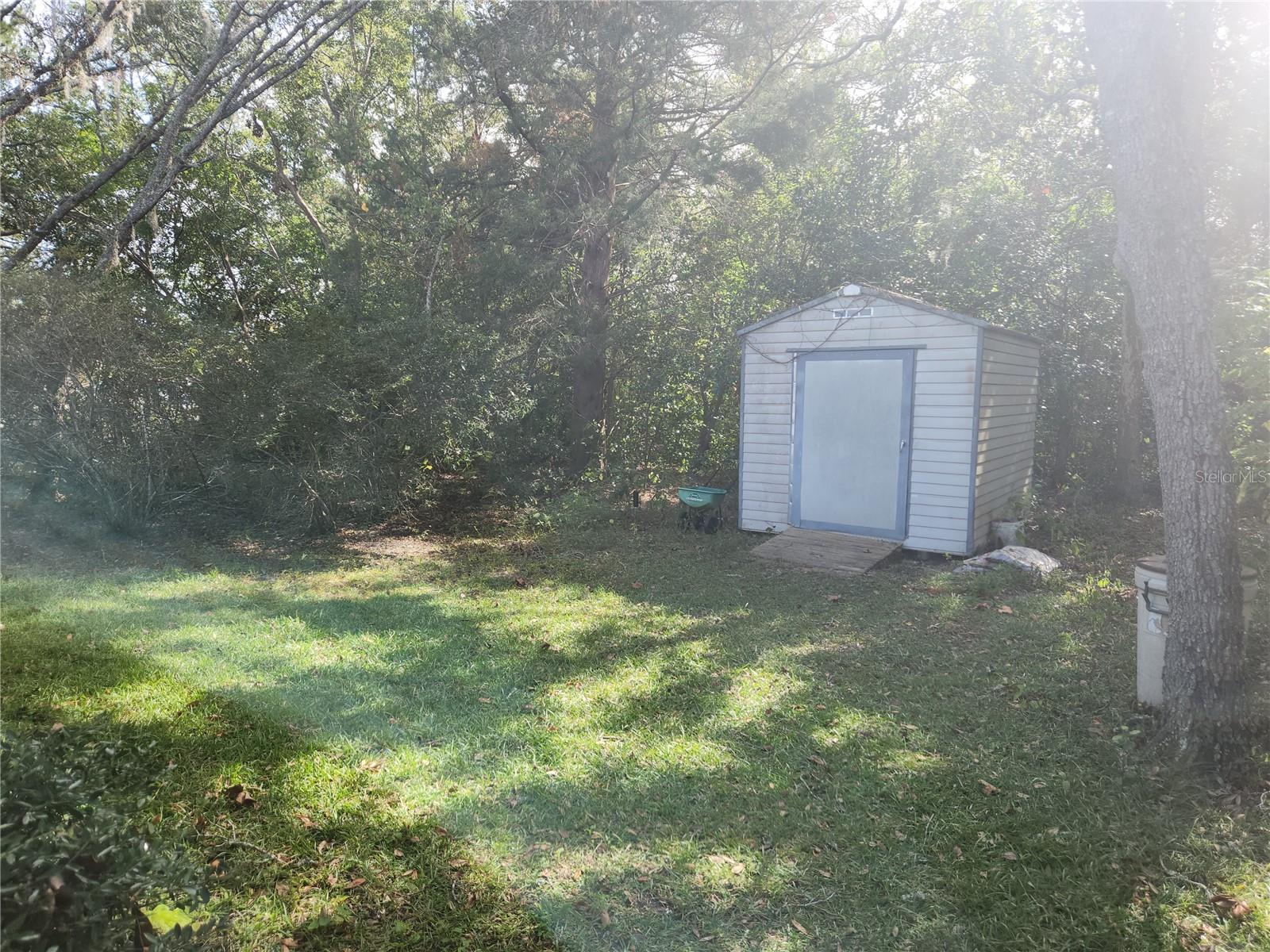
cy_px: 476
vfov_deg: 58.9
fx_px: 844
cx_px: 635
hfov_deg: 73.9
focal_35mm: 23
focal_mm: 5.4
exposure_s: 1/254
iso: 20
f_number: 1.8
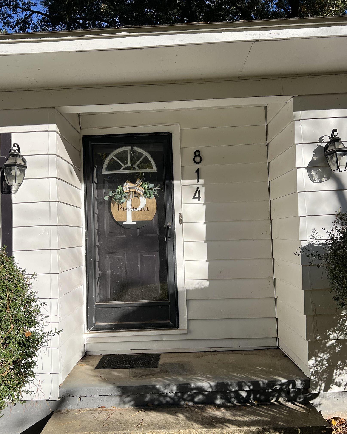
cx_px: 168
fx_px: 372
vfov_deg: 60.4
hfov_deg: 50.0
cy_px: 211
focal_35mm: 29
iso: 50
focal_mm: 5.7
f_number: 1.5
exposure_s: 1/3831
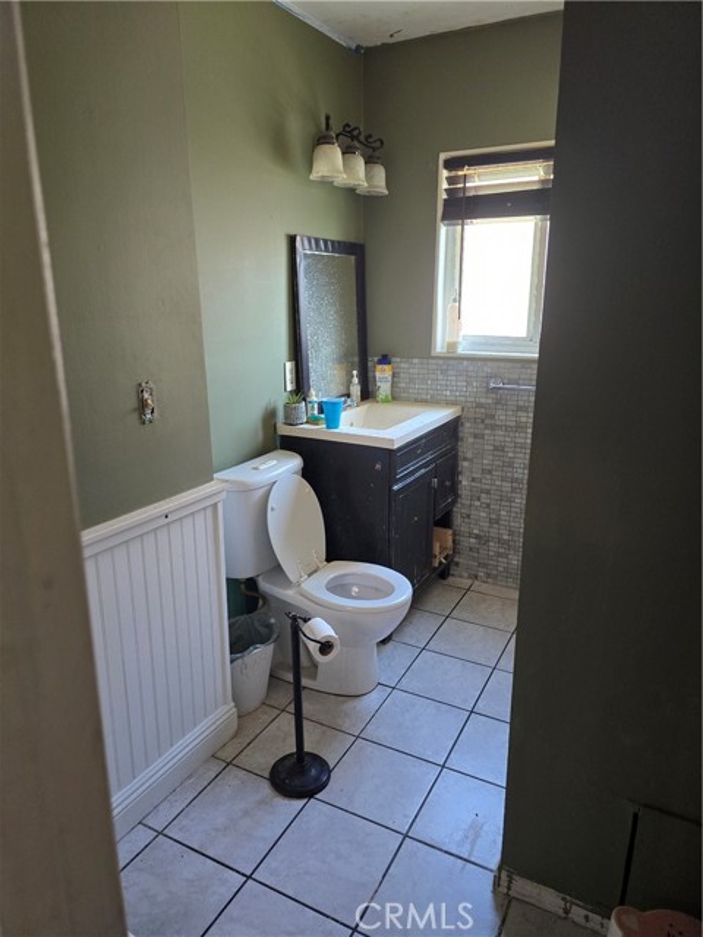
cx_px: 352
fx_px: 623
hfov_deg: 58.9
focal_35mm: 23
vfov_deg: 73.9
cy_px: 468
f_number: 1.7
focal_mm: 6.3
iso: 500
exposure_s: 1/120
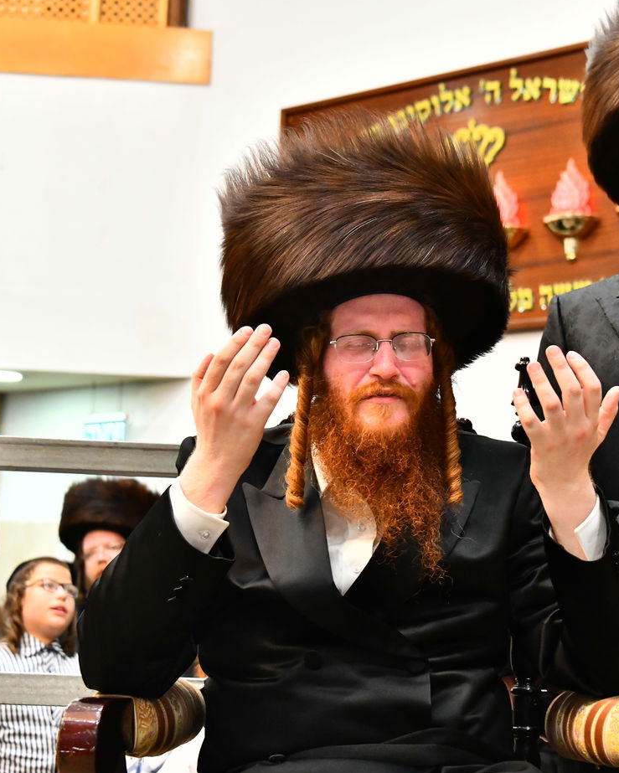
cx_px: 380
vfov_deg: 25.7
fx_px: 1694
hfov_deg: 20.7
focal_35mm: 74
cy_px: 385
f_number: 5.6
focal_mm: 52
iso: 4000
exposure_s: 1/125
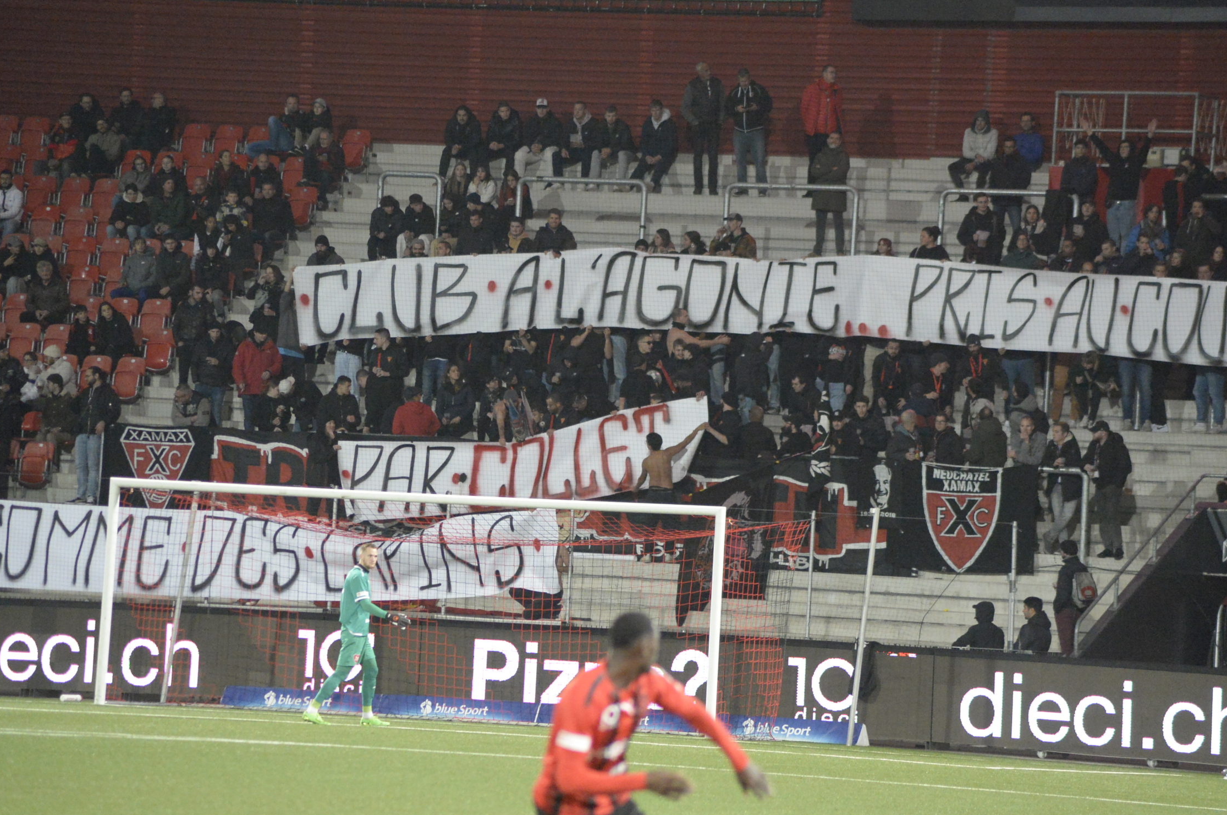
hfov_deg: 8.6
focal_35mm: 241
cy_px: 389
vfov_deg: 5.7
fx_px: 8204
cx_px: 628
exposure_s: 1/640
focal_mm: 210
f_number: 4.8
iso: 12800
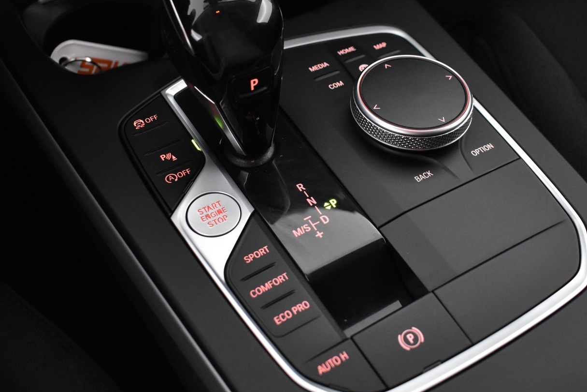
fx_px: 717
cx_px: 329
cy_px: 164
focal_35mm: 44
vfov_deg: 30.5
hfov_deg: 44.4
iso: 2800
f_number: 3.8
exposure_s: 1/30
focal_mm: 22
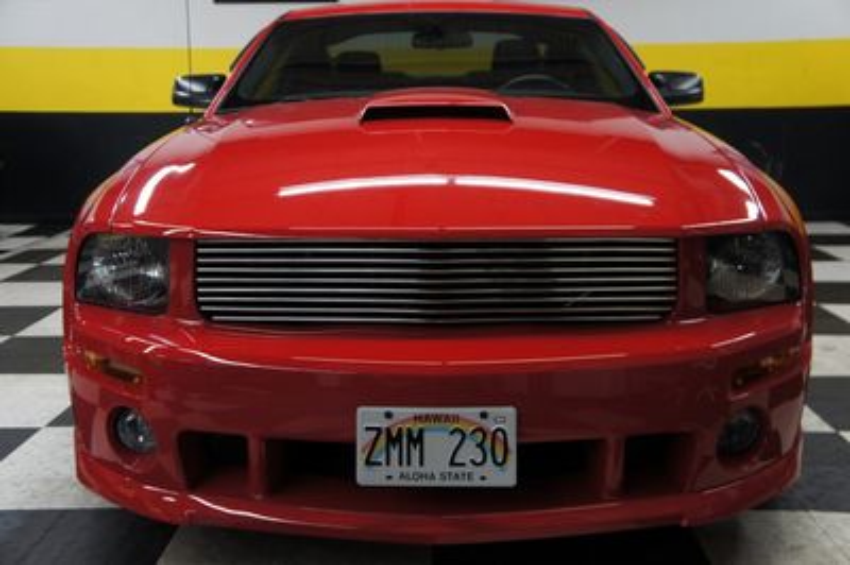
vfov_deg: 33.0
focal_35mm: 40
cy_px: 282
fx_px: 955
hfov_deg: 48.0
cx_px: 425
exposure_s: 1/50
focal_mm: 27
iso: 500
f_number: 4
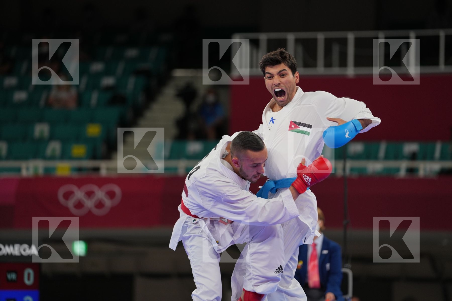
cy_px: 150
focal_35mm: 187
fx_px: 2348
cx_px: 226
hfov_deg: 11.0
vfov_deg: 7.3
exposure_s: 1/1000
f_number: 2.8
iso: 640
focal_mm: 187
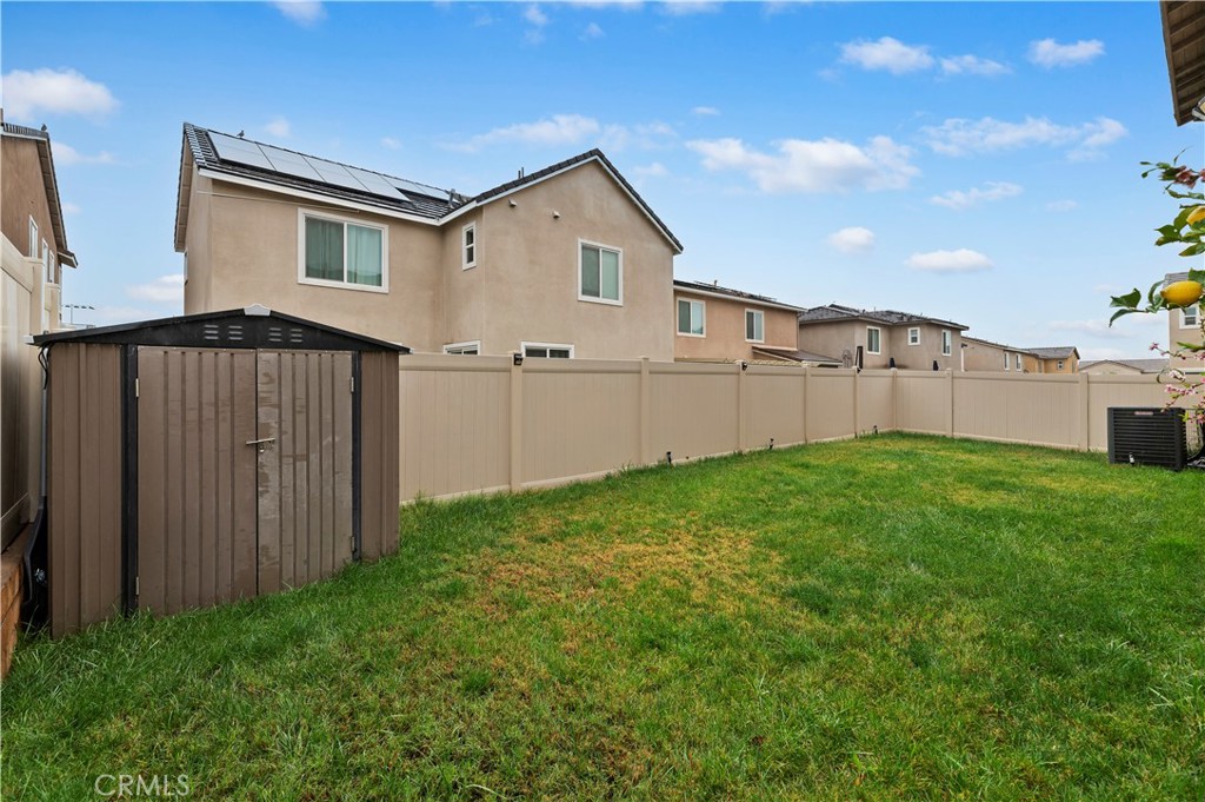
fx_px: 535
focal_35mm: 16
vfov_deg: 73.7
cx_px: 602
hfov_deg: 96.8
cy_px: 401
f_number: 10
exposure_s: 1/160
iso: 500
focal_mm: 16
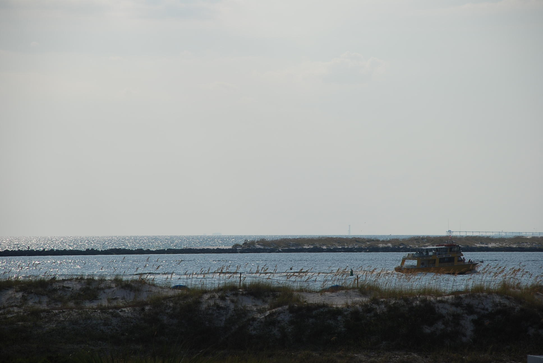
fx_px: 3058
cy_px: 182
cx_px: 272
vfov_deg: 6.8
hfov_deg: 10.1
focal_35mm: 202
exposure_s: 1/1000
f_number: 8
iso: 100
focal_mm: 135
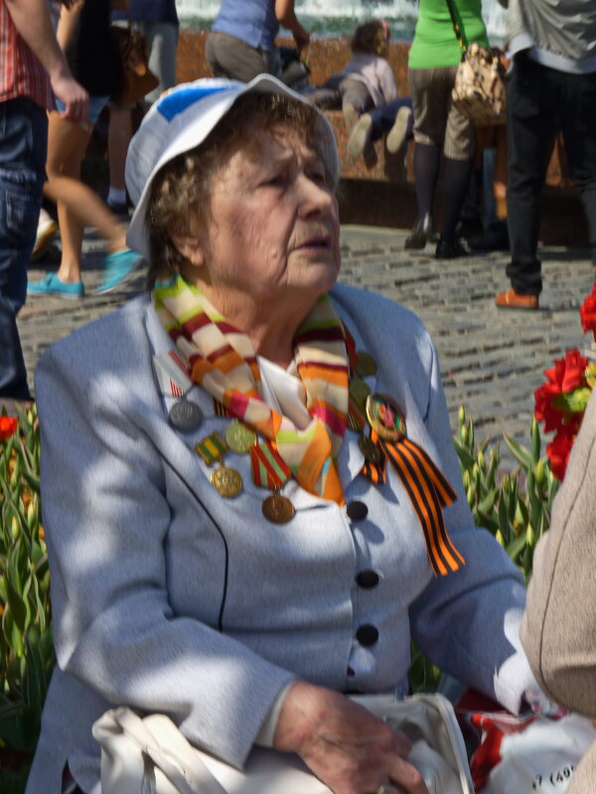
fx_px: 3443
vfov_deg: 13.2
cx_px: 298
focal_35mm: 150
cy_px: 397
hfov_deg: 9.9
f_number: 8
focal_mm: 26.7
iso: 80
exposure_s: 1/50
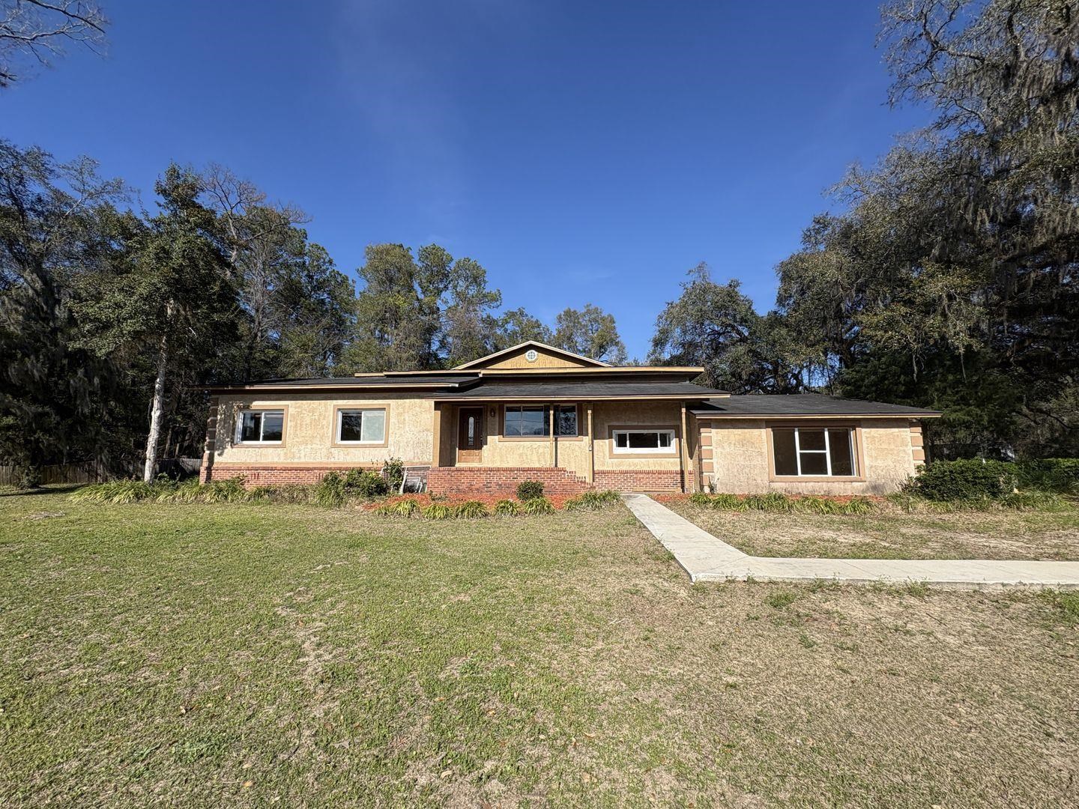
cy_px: 404
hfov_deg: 102.1
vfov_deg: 85.7
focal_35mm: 14
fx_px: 436
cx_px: 540
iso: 50
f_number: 2.2
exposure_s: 1/2273
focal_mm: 2.22
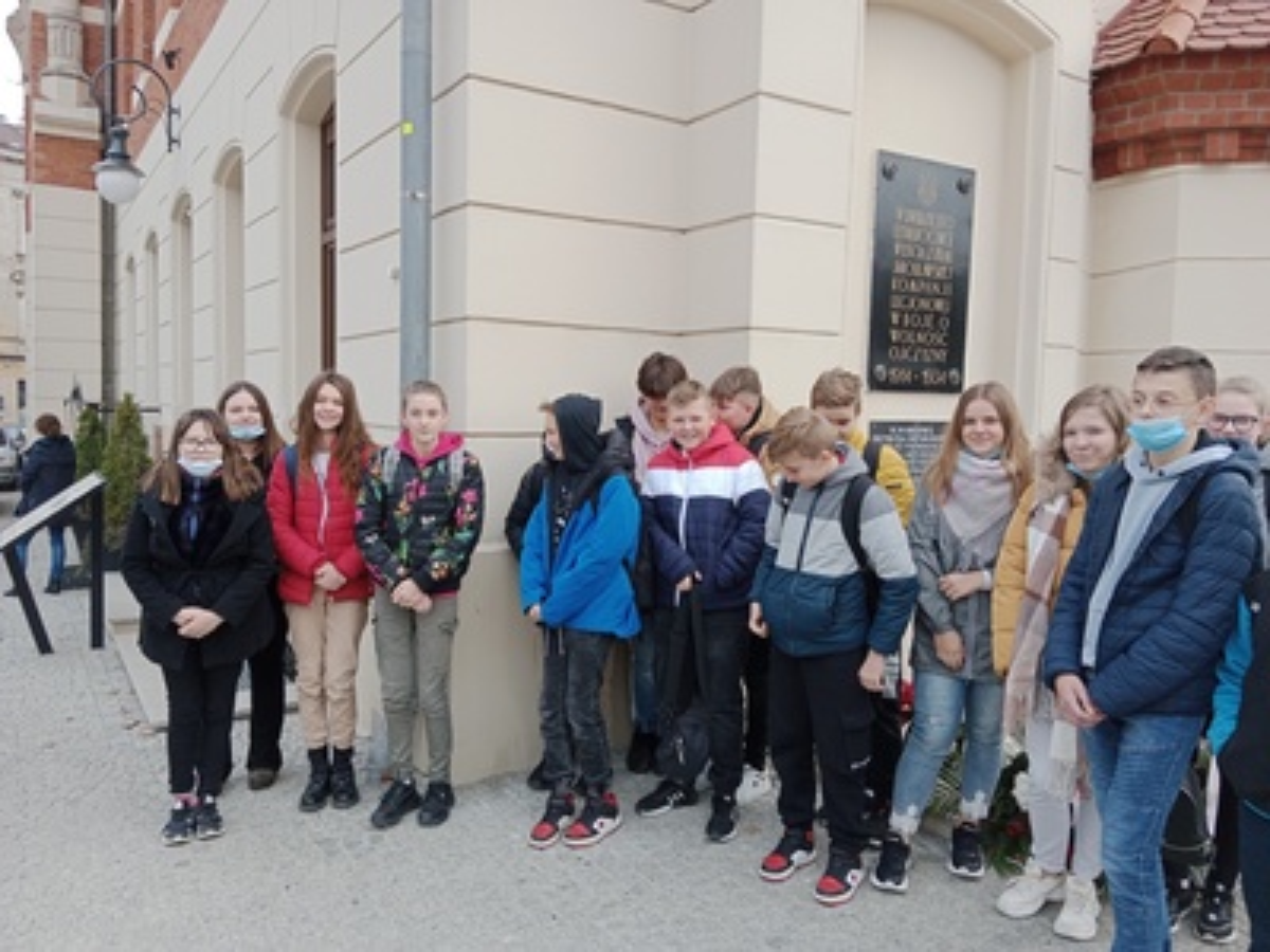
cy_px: 476
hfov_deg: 67.3
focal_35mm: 26
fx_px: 954
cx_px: 635
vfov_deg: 53.1
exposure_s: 1/100
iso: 114
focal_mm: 3.96
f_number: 1.8
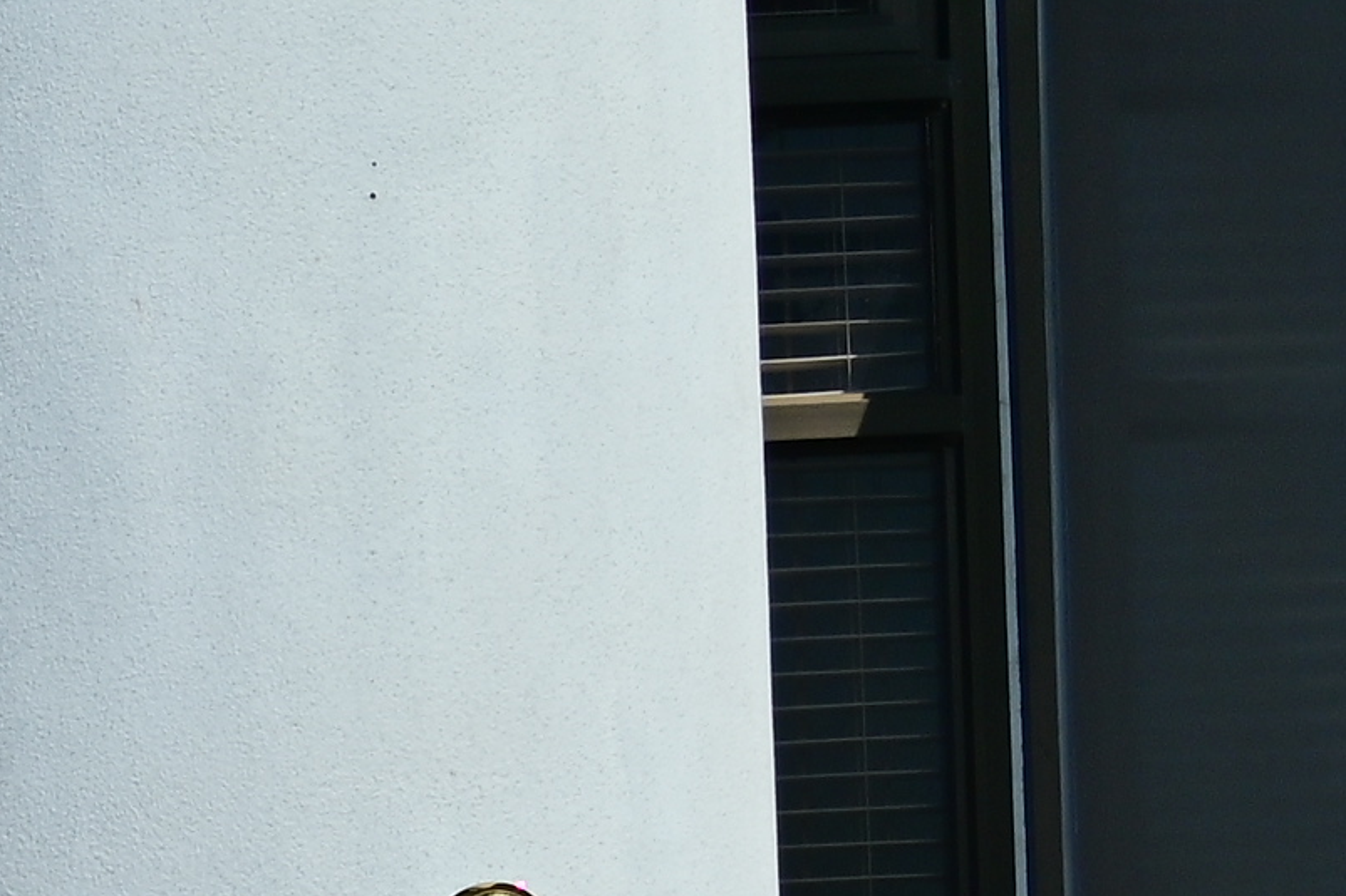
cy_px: 2320
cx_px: -2000
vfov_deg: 6.9
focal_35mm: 186
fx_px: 6952
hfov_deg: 9.7
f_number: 11
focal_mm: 33
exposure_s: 1/500
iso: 125
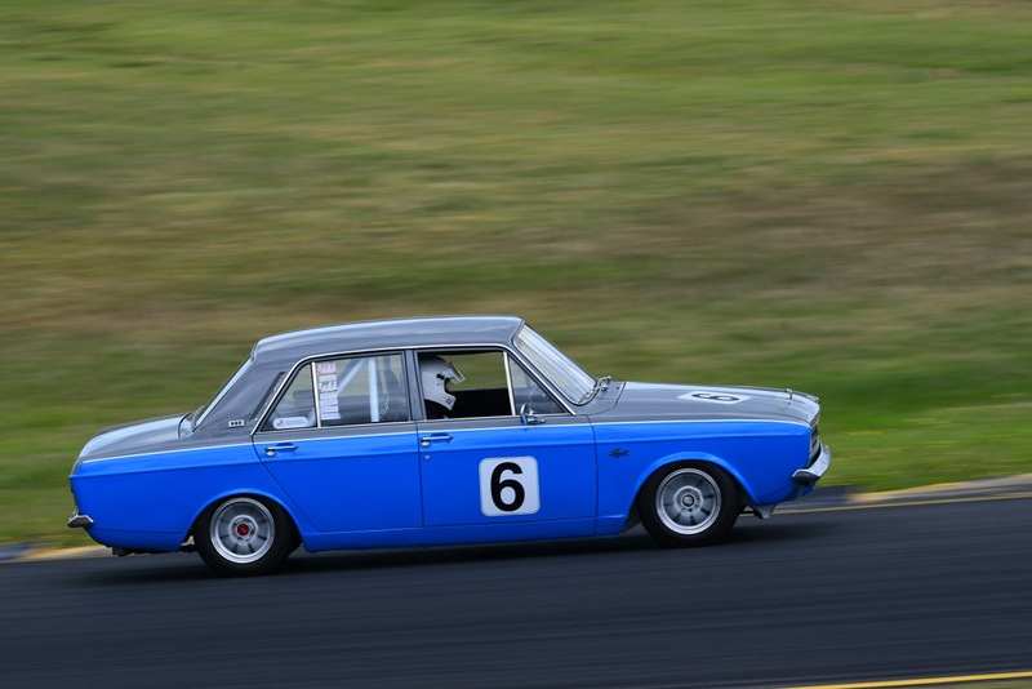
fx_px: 13764
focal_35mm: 480
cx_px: 516
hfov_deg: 4.3
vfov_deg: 2.9
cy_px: 344
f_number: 11
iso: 160
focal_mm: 320
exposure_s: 1/125
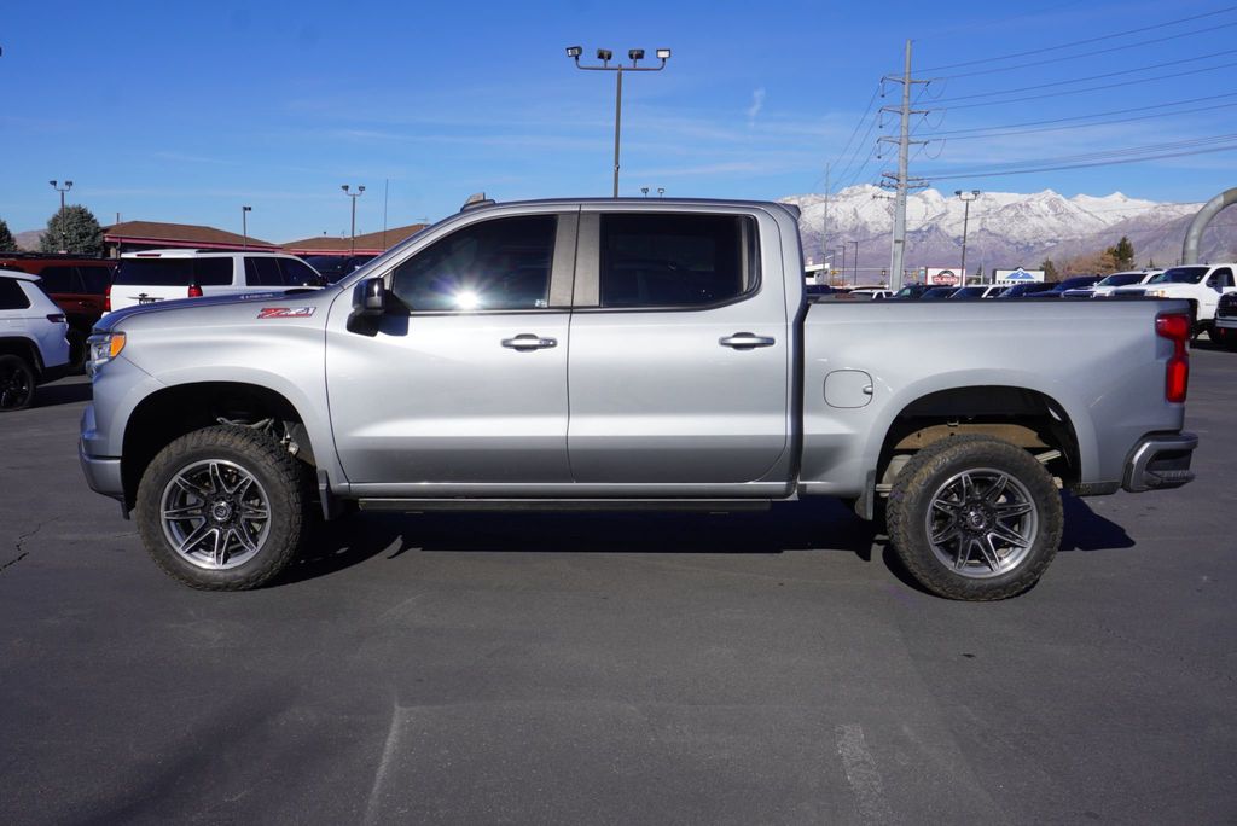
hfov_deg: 59.5
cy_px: 413
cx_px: 618
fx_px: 1083
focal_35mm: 32
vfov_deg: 41.8
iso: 100
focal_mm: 21
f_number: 10
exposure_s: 1/250
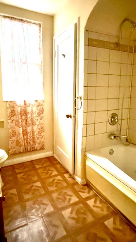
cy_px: 112
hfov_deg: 47.7
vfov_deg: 76.2
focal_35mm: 24
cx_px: 73
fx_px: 154
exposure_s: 1/52
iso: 1250
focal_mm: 2.22
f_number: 2.2
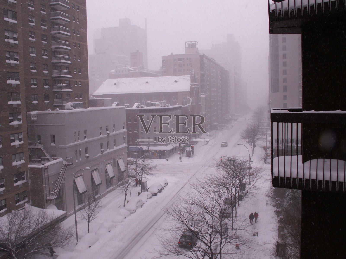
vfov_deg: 40.7
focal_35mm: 35
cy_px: 130
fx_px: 350
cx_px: 173
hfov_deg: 52.6
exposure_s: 1/200
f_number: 5.6
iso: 50
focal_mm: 5.86
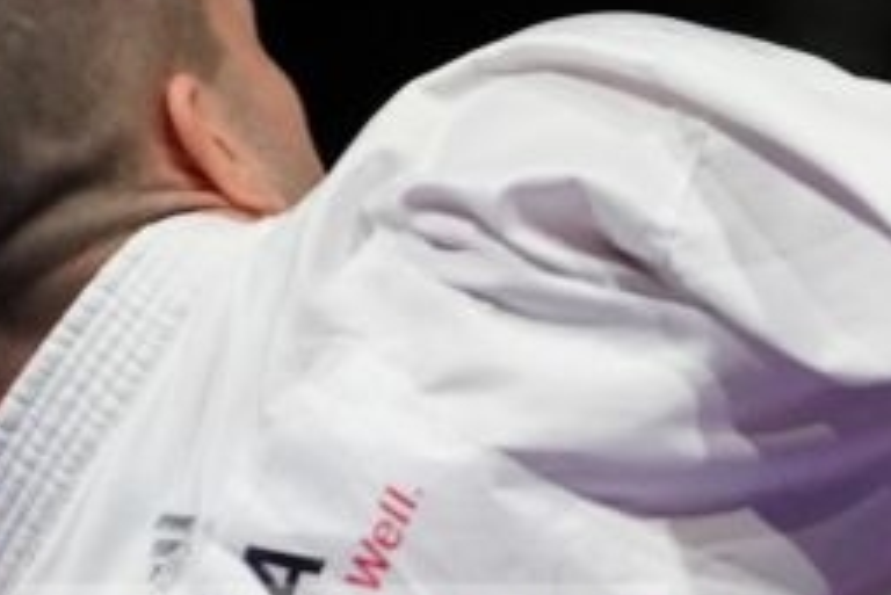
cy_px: 901
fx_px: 34841
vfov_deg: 1.0
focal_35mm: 1407
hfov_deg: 1.5
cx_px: 1524
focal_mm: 200
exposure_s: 1/1000
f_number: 2.8
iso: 3200
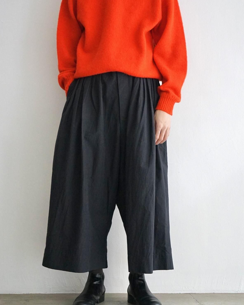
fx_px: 578
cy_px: 138
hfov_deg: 23.8
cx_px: 120
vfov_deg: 29.6
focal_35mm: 64
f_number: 5
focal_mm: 56
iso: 4000
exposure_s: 1/160
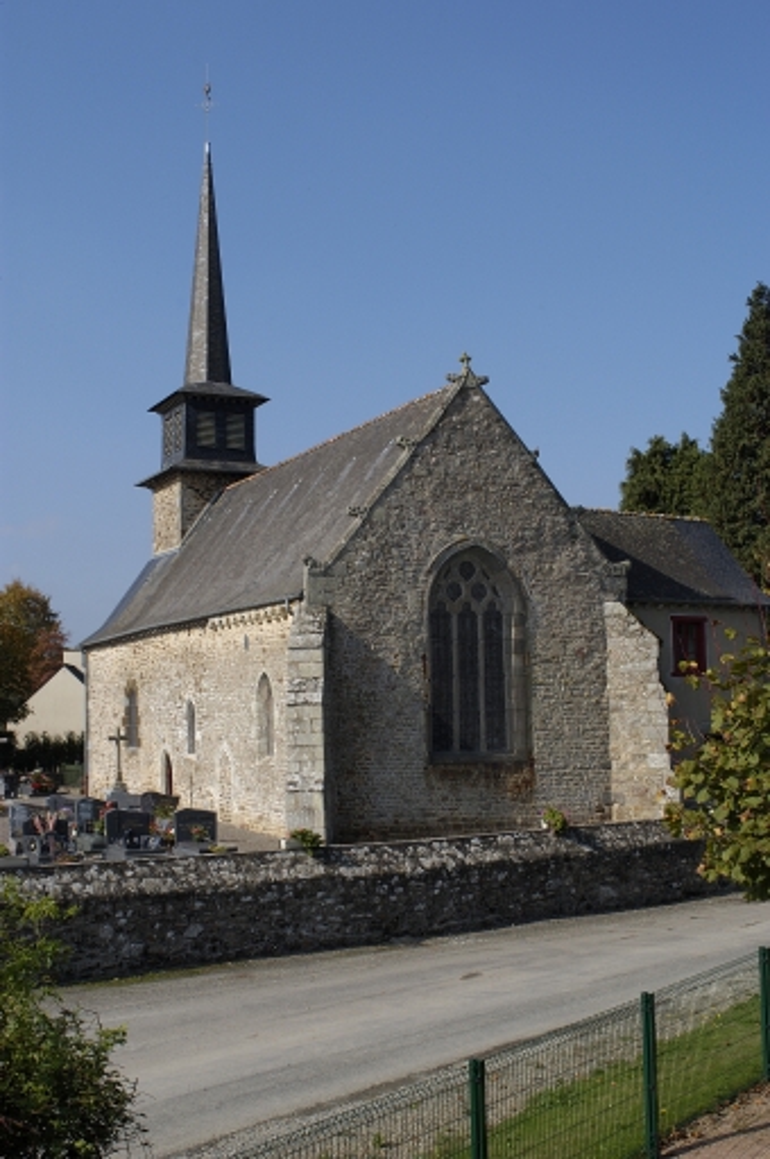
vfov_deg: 46.5
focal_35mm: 42
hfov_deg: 31.8
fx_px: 1351
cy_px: 580
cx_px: 385
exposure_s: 1/250
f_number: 11
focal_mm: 28
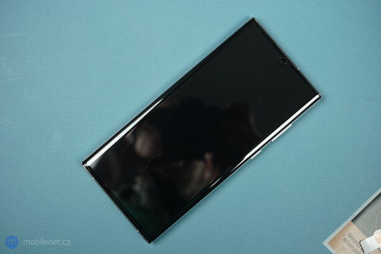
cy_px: 127
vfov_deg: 29.8
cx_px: 190
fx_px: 476
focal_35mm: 45
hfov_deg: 43.6
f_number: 6.3
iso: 1250
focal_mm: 45
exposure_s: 1/200
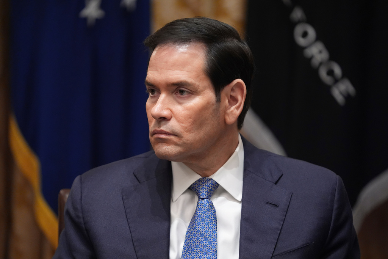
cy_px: 130
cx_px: 194
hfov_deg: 10.3
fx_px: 2156
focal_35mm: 200
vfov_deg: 6.9
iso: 3200
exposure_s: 1/320
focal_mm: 200
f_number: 2.8
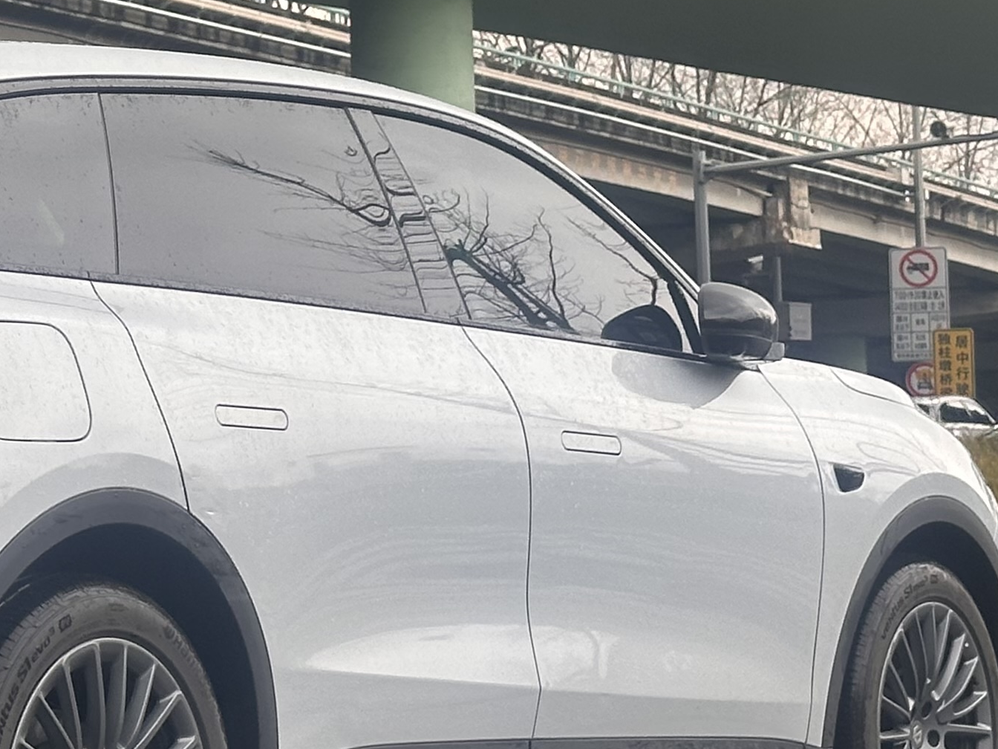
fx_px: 4152
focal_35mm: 144
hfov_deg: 13.5
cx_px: -63
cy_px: 137
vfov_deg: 10.3
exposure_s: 1/222
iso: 50
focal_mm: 6.86
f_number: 1.78
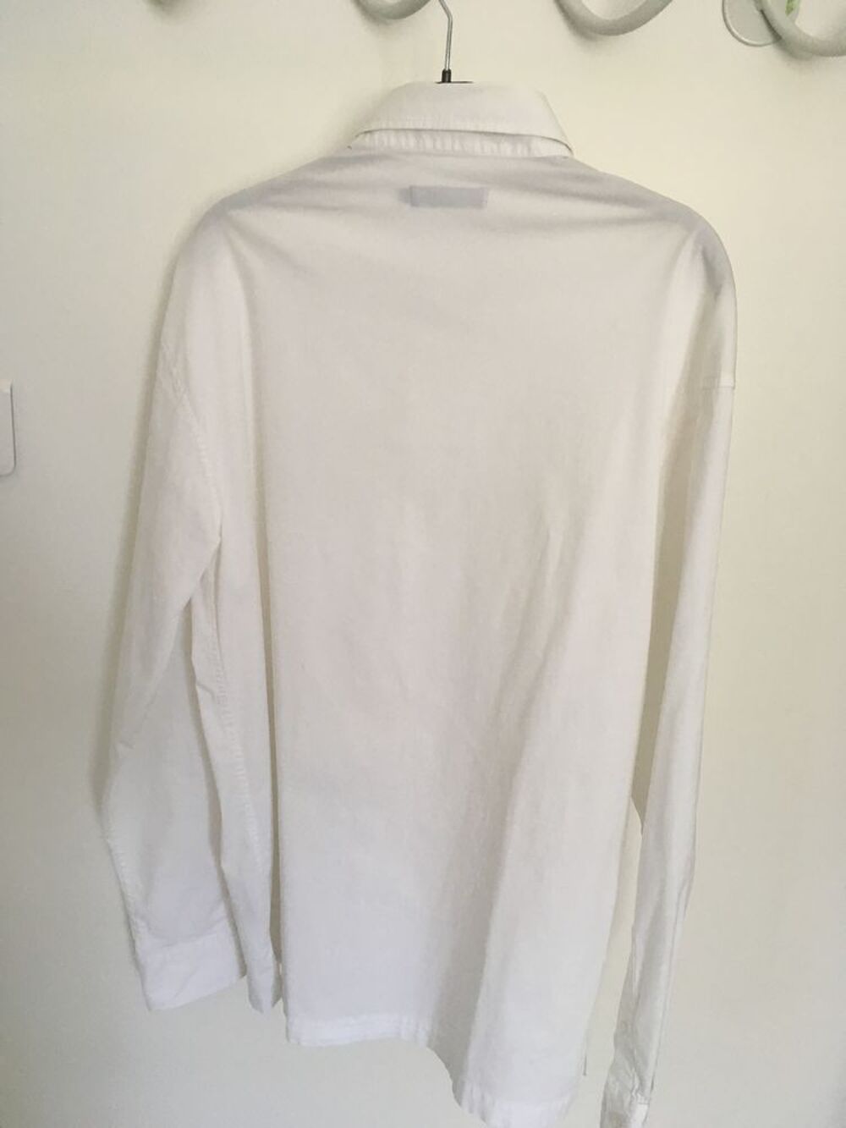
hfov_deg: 48.2
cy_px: 564
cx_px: 423
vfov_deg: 61.7
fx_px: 945
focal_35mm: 29
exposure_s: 1/33
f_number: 2.2
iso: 50
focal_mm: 4.15
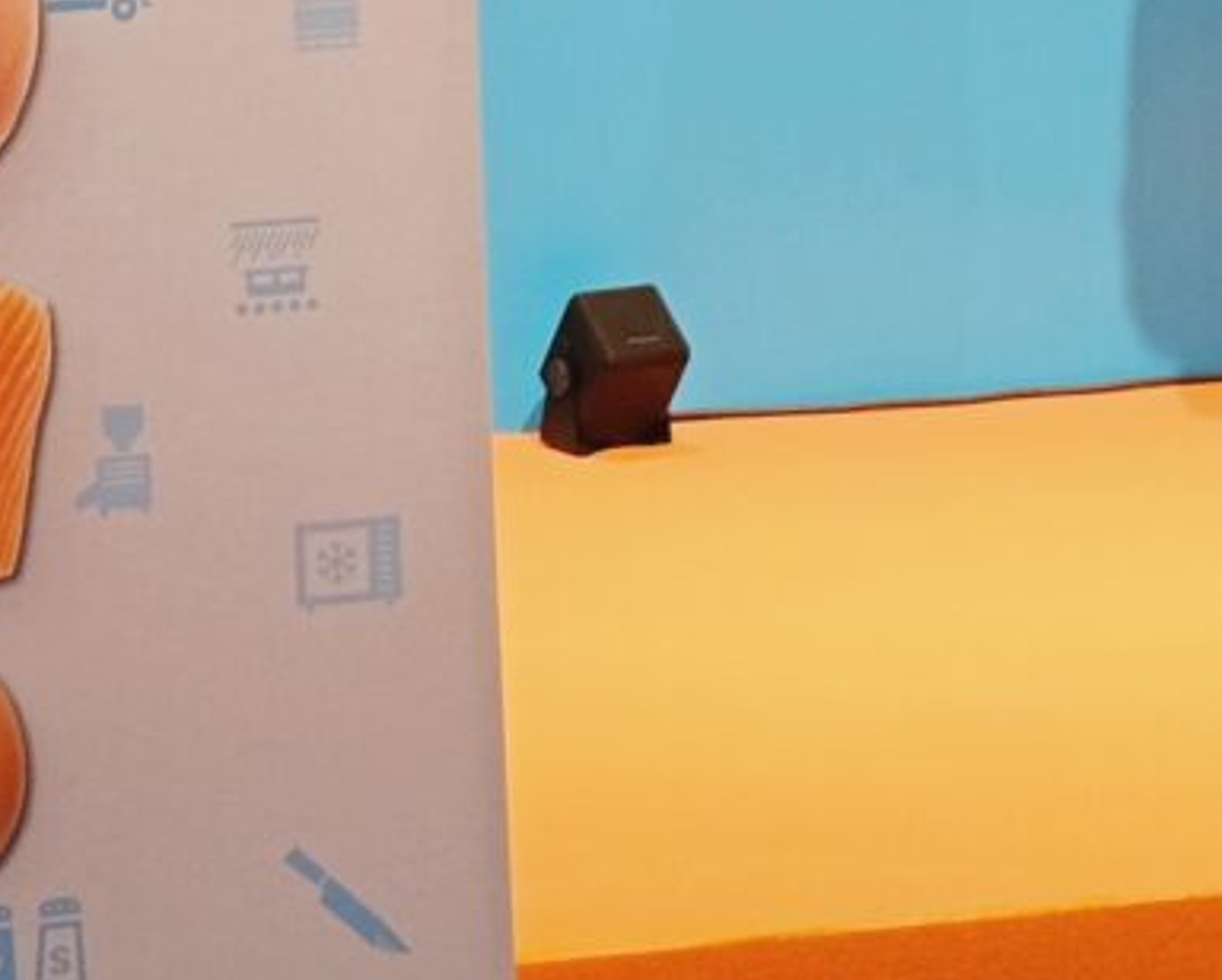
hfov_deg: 12.7
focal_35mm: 150
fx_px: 5430
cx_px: 1130
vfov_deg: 9.6
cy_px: -1032
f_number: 4
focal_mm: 16
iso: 400
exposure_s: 1/150
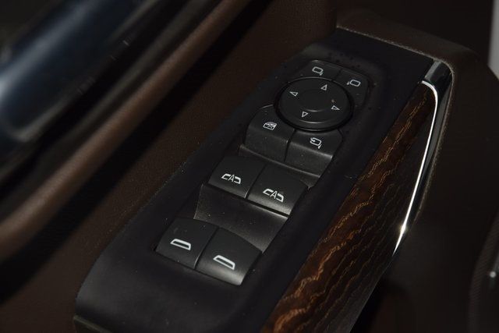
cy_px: 166
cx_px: 250
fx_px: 1456
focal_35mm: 105
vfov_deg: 13.0
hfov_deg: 19.5
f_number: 8
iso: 100
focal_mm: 70
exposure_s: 1/125
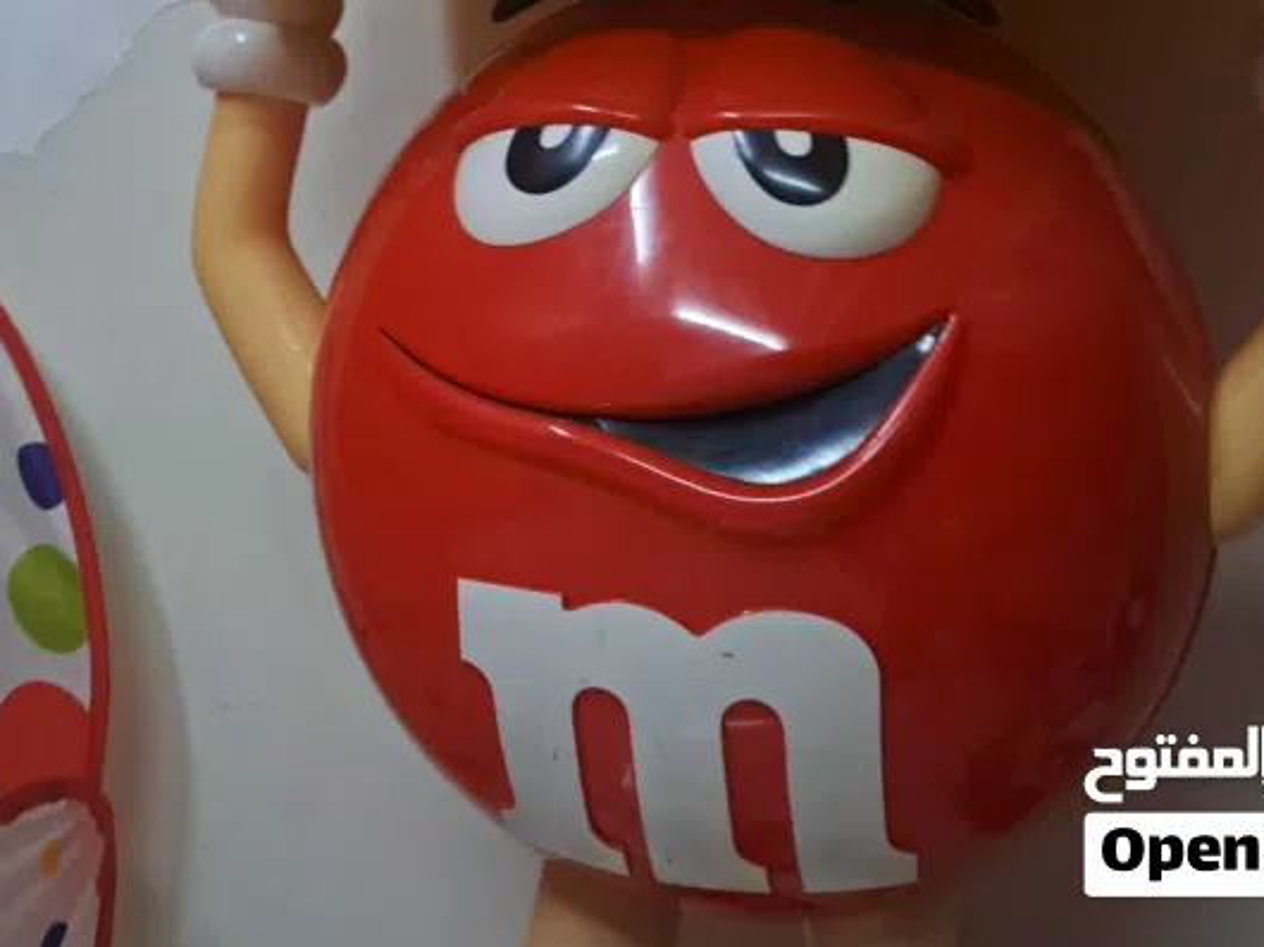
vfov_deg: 47.9
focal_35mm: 29
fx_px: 1058
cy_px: 382
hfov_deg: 61.4
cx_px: 725
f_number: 1.8
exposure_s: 1/20
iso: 800
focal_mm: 5.23
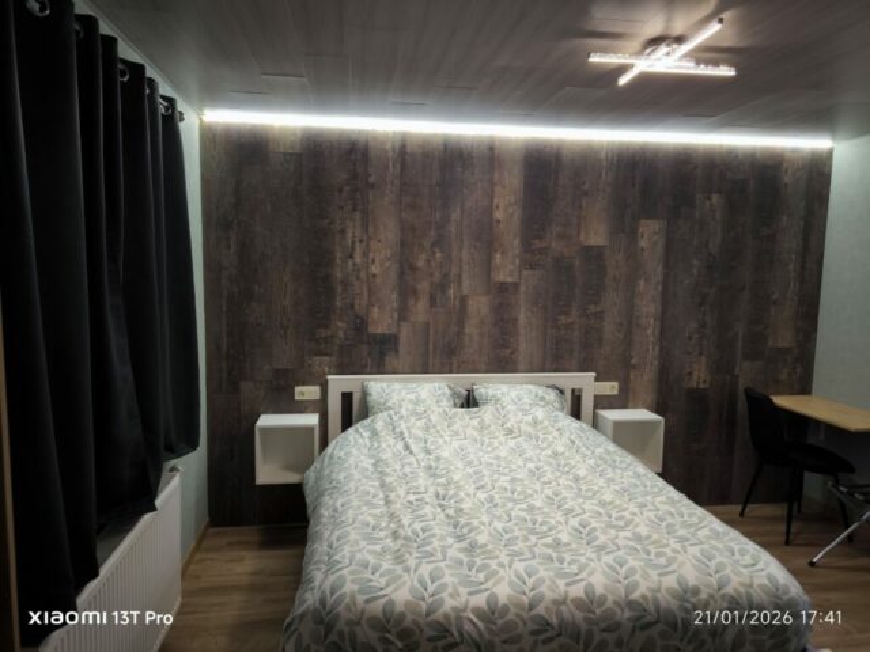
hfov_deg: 71.6
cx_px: 435
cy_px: 326
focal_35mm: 24
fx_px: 603
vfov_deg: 56.8
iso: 100
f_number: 1.9
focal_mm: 6.92
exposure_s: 1/50
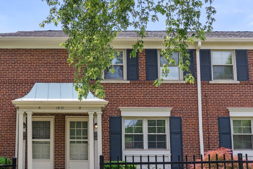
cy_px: 114
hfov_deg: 36.7
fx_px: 373
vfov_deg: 25.4
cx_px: 65
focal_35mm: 53
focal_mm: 31
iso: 640
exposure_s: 1/500
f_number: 9
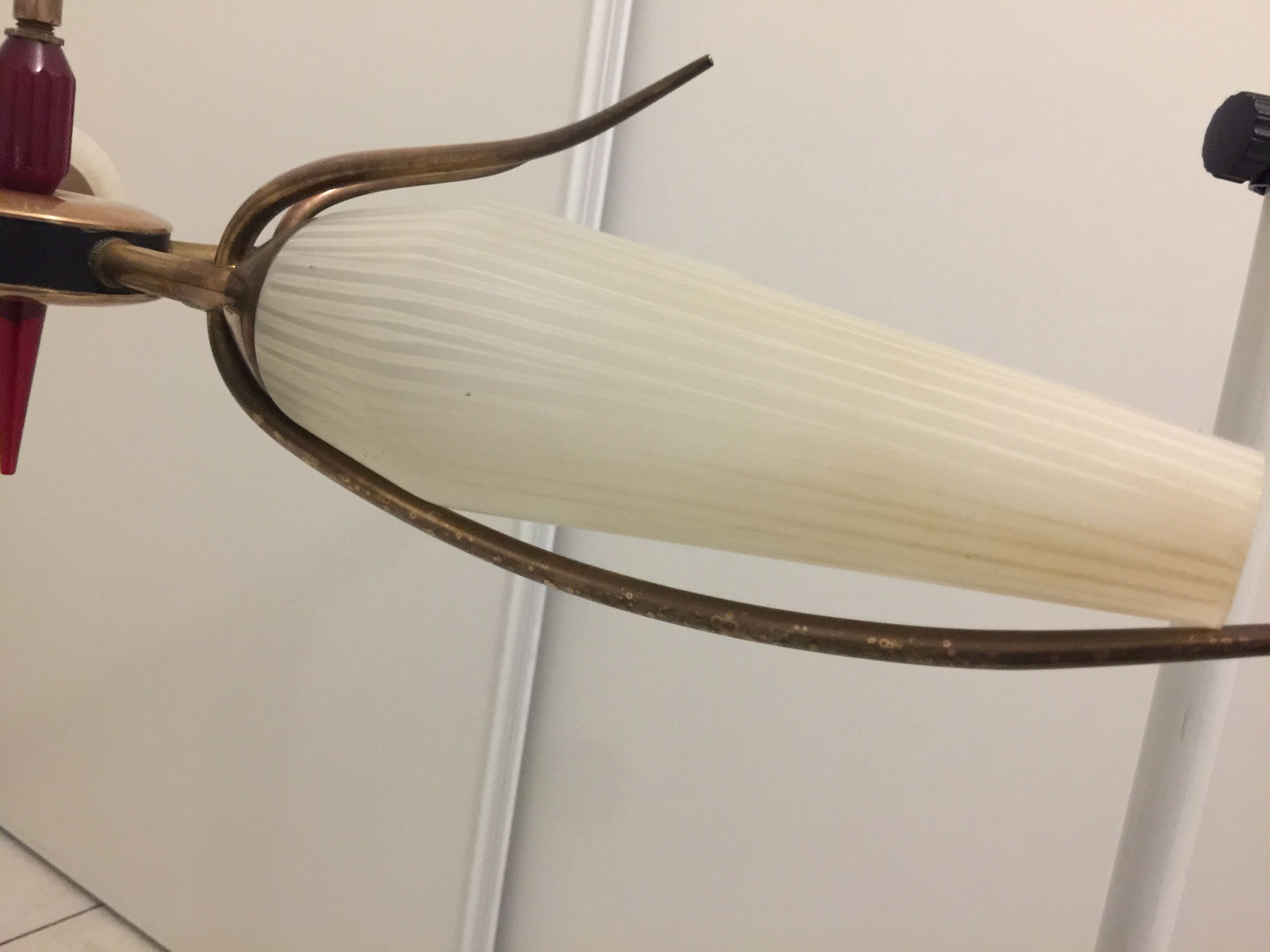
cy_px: 476
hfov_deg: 61.7
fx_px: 1064
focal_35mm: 29
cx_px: 635
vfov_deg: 48.2
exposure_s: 1/17
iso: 125
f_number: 2.2
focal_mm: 4.15
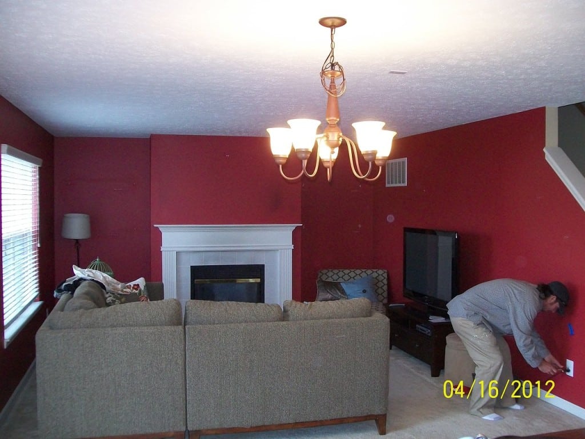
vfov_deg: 39.7
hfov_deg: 51.4
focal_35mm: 36
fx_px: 608
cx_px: 292
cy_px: 220
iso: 160
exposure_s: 1/60
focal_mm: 6
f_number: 2.7
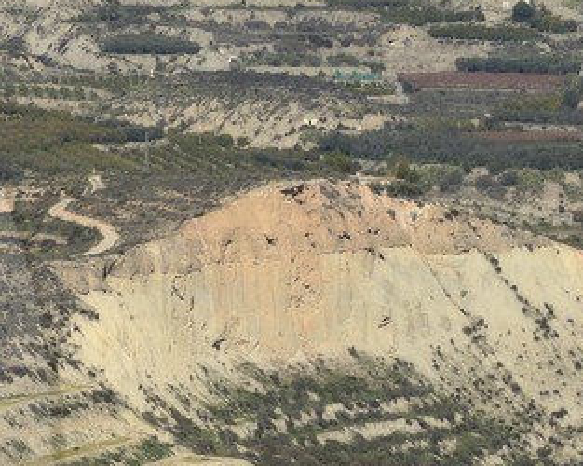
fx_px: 11157
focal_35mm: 647
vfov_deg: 2.4
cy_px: 473
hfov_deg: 3.0
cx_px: -715
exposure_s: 1/400
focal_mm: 135
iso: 200
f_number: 10
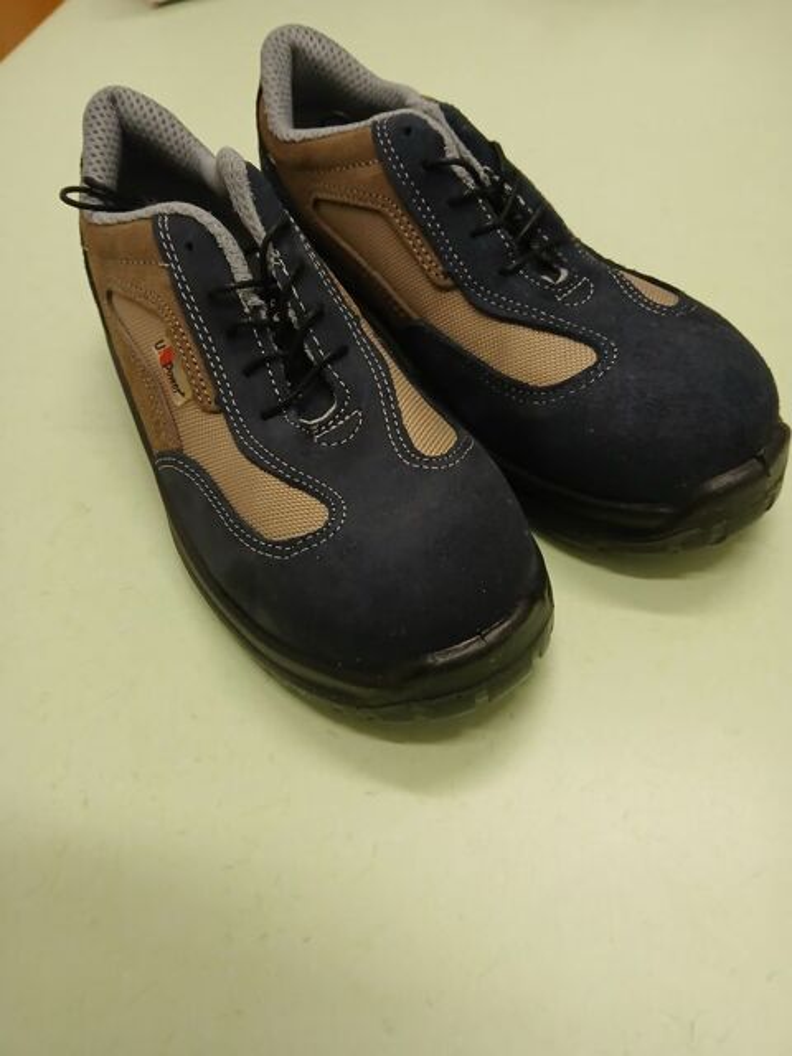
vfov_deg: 67.3
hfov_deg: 53.1
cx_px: 396
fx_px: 793
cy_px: 528
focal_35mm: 26
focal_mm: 3.98
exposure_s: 1/33.3
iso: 250
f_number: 1.8
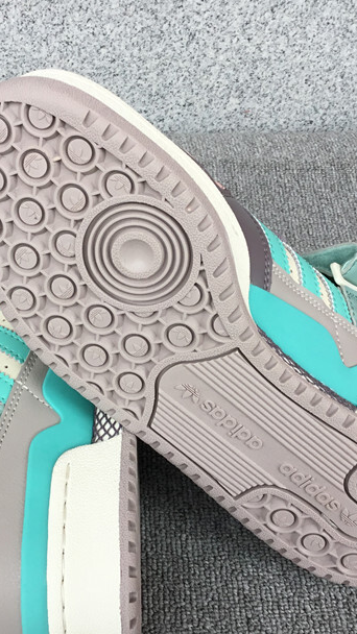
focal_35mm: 50
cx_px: 149
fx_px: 841
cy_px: 319
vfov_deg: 41.3
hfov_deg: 23.9
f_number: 2.4
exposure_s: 1/407
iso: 25
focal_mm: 3.3
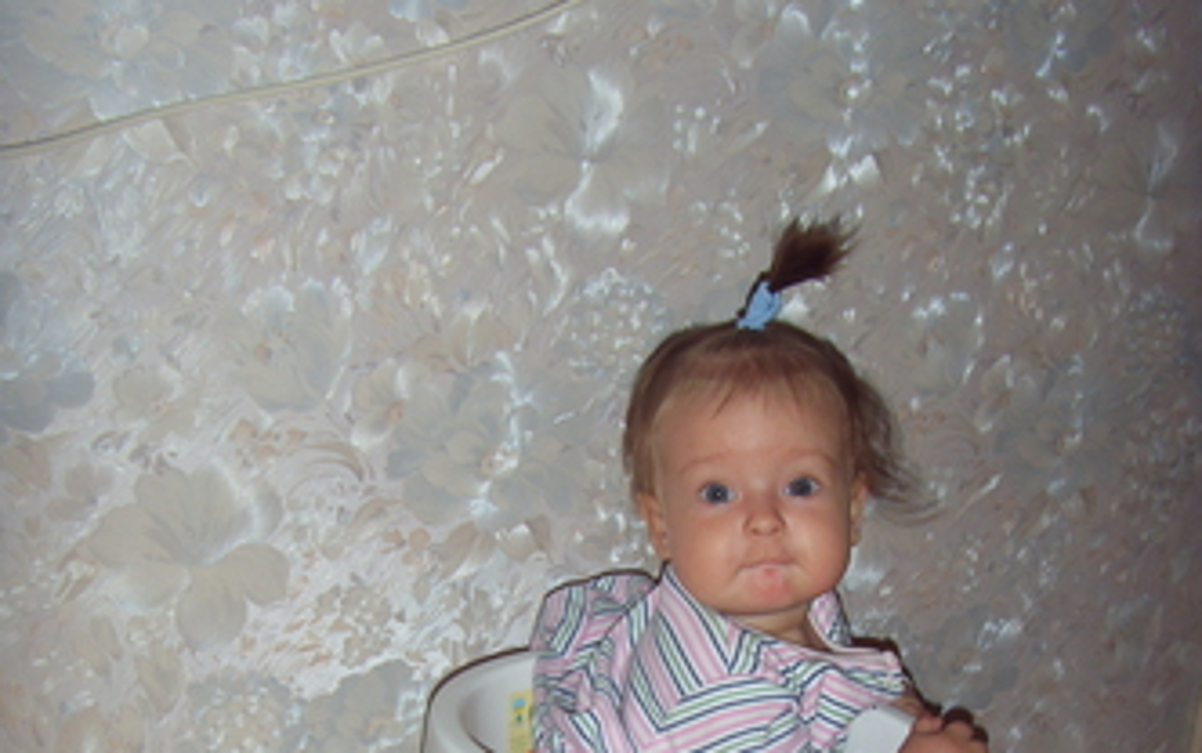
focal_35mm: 56
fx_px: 1836
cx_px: 601
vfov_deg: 22.7
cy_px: 659
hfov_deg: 36.3
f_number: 3.5
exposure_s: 1/45
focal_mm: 6.6
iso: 100
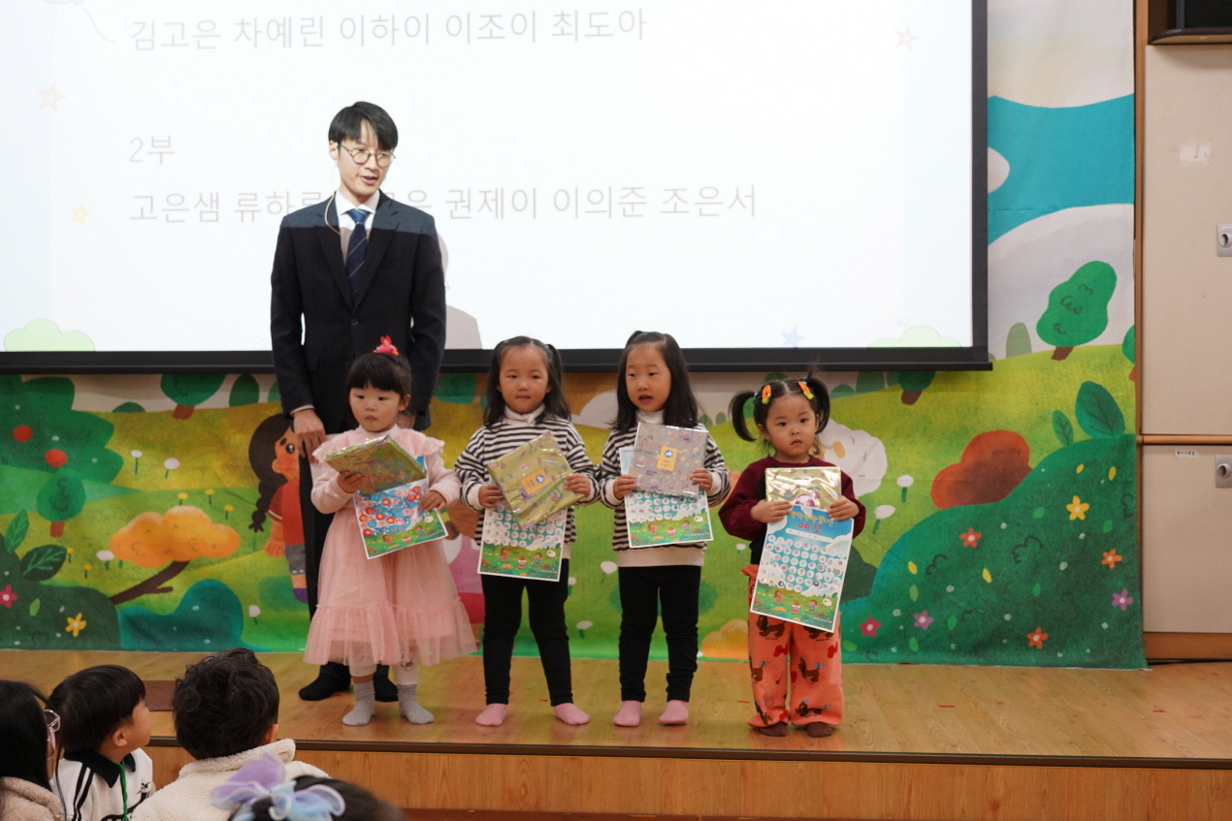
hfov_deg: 45.4
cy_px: 414
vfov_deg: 31.2
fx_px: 1472
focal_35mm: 43
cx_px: 607
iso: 2500
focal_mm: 42
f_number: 5.6
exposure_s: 1/160
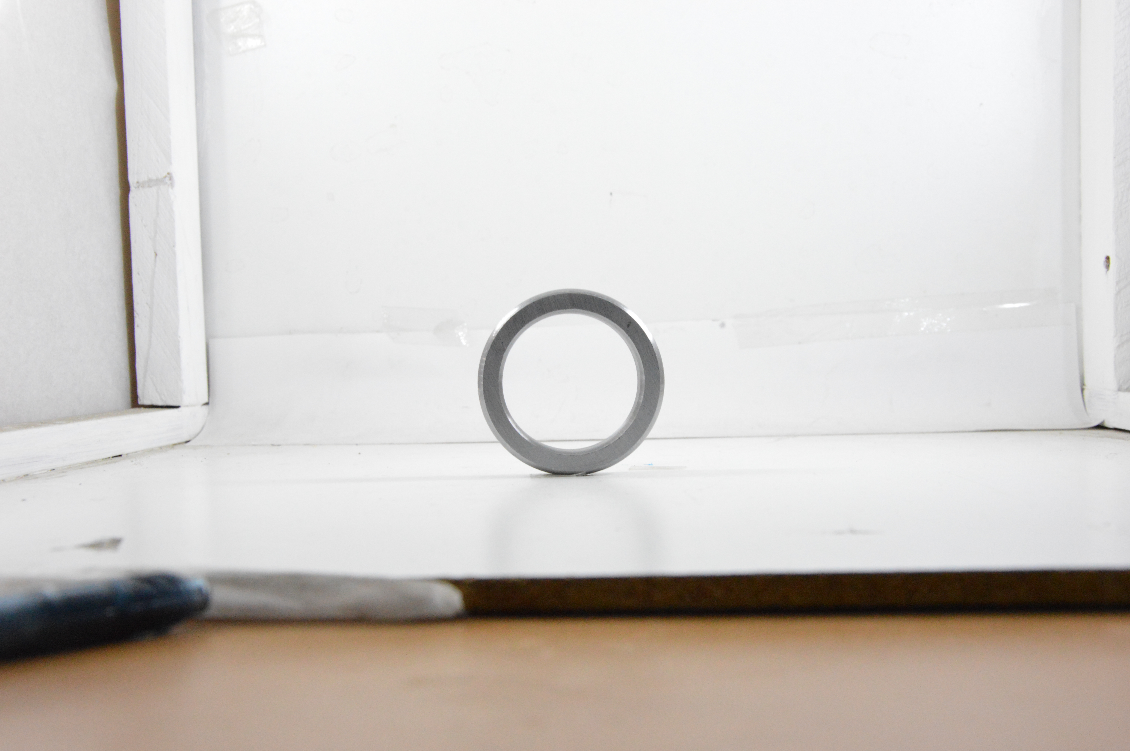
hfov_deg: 43.6
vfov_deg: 29.8
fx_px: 1411
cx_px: 565
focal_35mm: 45
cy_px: 376
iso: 3200
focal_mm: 30
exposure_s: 1/100
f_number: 8
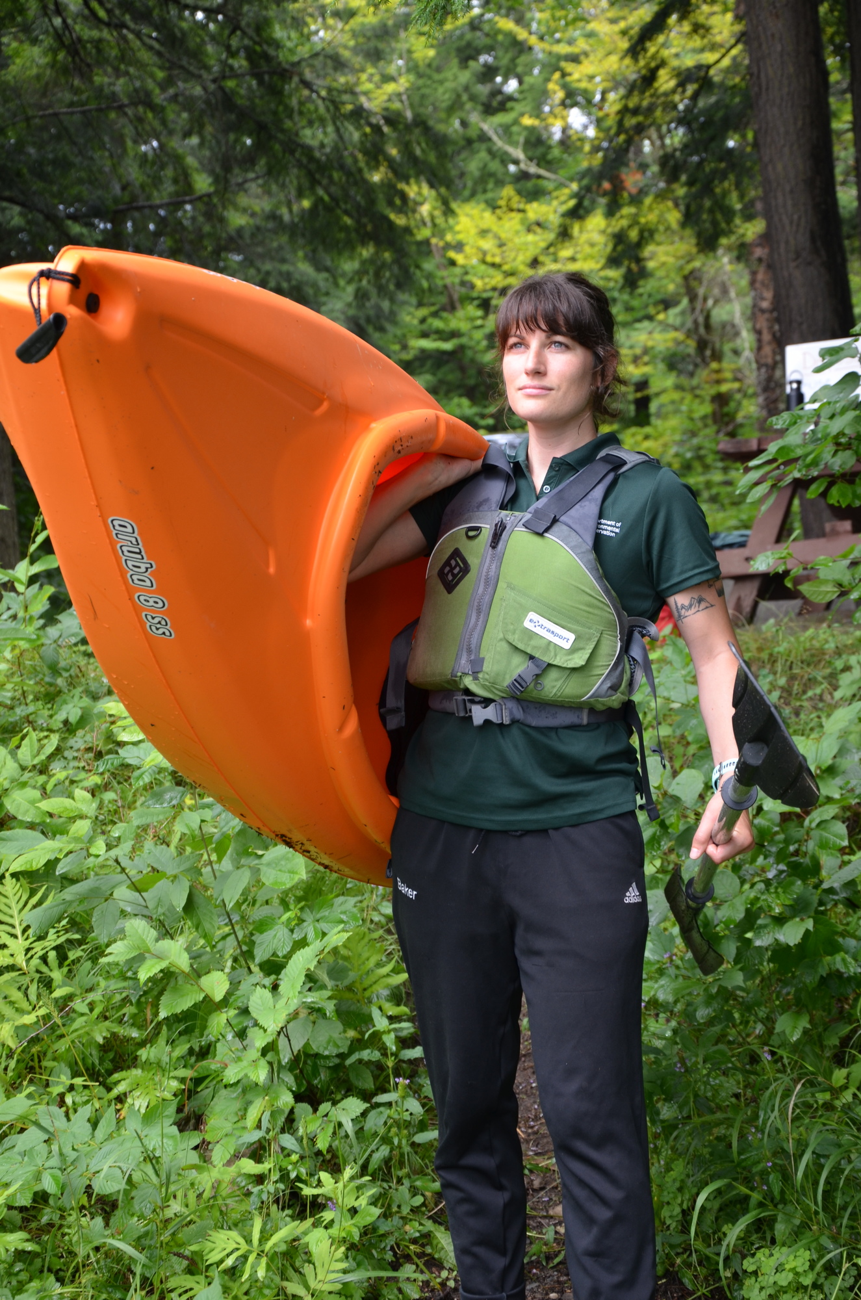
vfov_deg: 27.0
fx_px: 2702
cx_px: 430
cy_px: 650
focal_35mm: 75
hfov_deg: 18.1
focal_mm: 50
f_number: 5.6
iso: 220
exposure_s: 1/125
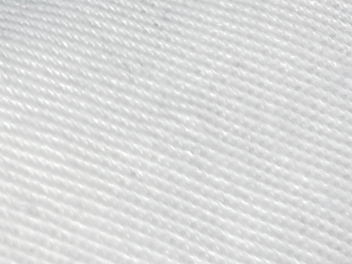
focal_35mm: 129
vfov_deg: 11.0
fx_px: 1311
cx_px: 538
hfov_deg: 14.2
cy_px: -152
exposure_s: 1/100
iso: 200
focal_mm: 4.3
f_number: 1.5
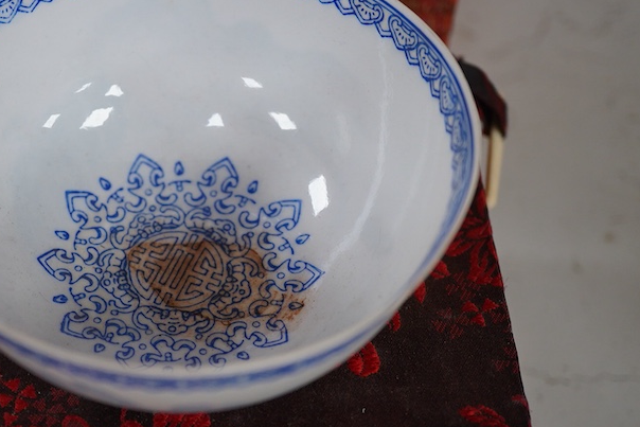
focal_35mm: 67
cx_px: 175
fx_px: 1191
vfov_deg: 20.3
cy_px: 210
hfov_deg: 29.7
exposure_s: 1/125
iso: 800
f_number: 4.5
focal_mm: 30
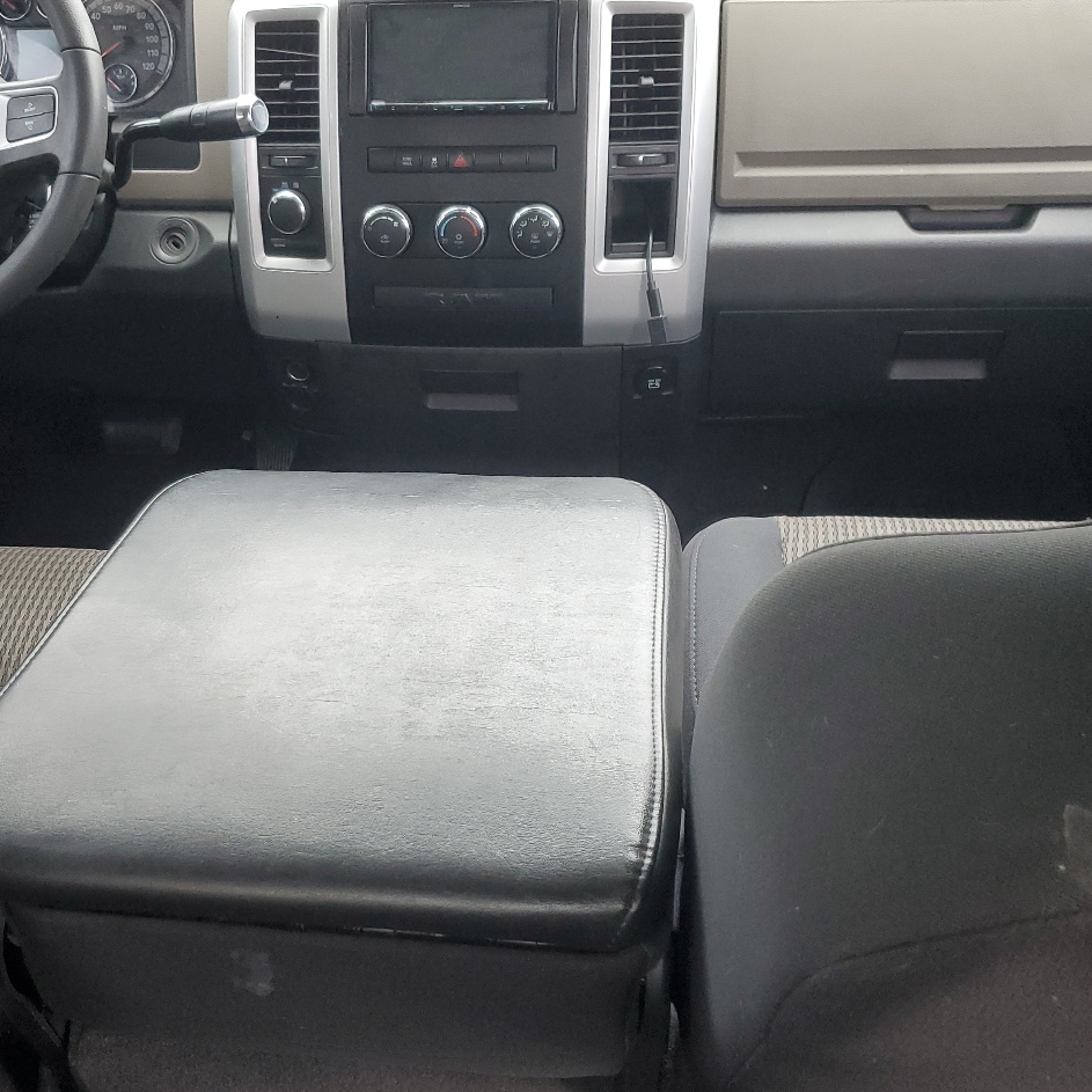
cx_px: 424
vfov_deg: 42.8
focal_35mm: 39
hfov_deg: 42.6
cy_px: 573
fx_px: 1392
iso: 91
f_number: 1.5
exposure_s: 1/120
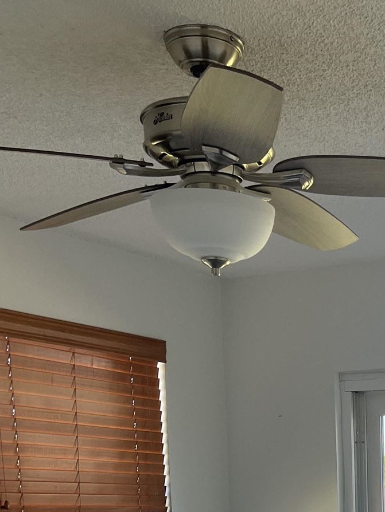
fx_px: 993
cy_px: 649
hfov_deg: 20.5
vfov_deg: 25.3
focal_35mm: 67
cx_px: 467
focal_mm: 5.1
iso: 50
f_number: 1.6
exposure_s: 1/195
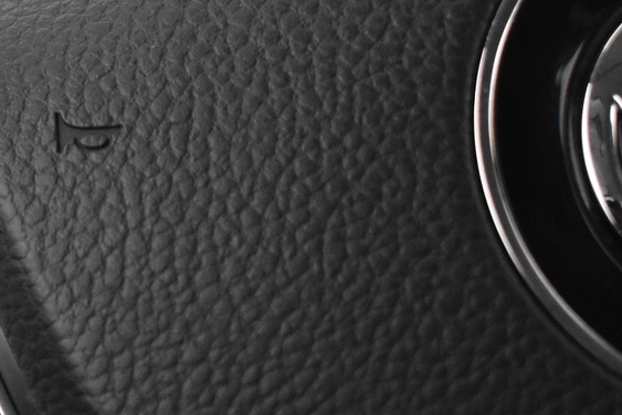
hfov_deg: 16.3
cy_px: 146
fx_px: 2013
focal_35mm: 116
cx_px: -251
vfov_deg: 11.8
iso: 2800
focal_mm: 27
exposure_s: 1/40
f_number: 4
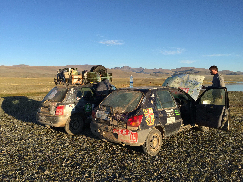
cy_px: 91
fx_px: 204
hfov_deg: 61.7
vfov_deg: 48.2
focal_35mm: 29
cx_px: 122
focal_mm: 4.15
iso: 32
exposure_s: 1/1236
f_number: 2.2
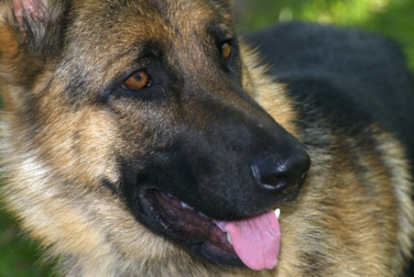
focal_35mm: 202
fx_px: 2332
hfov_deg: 10.1
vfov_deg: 6.8
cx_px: 207
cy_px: 138
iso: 100
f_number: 5.6
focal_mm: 135
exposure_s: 1/60
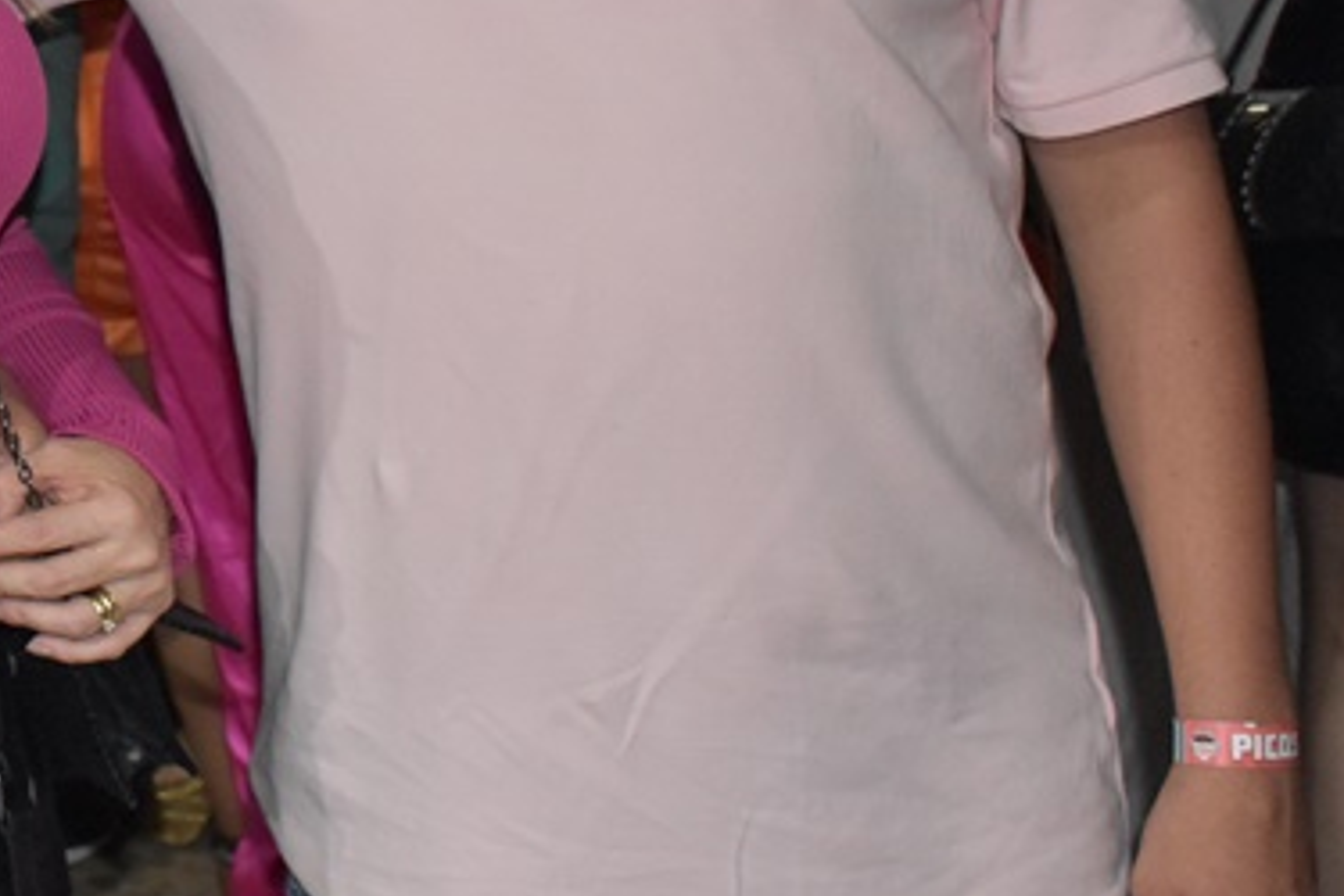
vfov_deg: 15.2
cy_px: -77
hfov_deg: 21.8
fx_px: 3285
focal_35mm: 88
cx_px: -147
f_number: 3.5
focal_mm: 22
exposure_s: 1/60
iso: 2200
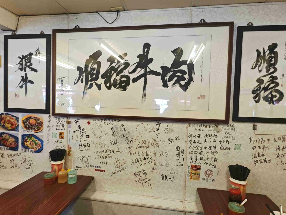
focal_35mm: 19
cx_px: 143
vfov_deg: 68.7
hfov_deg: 84.7
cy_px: 108
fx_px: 157
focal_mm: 2.03
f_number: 1.8
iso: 200
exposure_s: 1/60
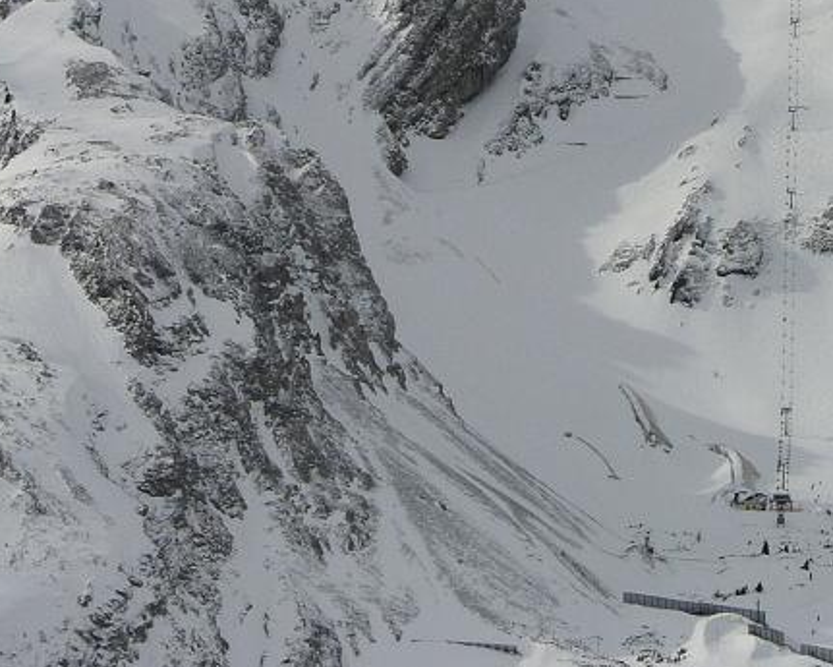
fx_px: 4241
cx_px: 618
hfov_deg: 11.2
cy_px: 102
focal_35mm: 172
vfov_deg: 9.0
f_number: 6.9
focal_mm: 15.75
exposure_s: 1/1600
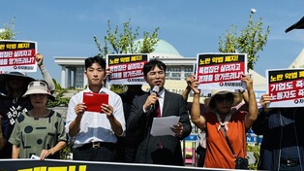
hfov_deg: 41.4
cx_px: 147
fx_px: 403
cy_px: 99
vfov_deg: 23.9
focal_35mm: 50
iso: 80
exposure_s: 1/7353
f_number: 1.78
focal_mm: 6.76
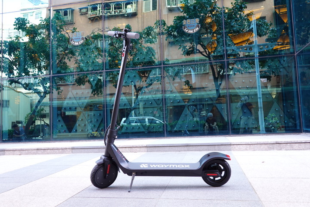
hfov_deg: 60.3
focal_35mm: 31
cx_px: 155
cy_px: 104
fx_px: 267
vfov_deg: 42.3
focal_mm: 11.52
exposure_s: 1/40
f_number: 3.5
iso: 400
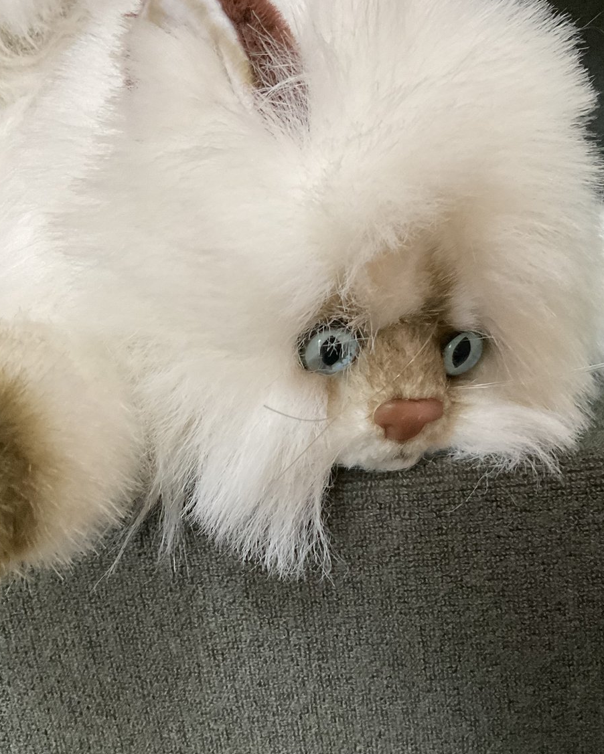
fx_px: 849
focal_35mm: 38
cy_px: 377
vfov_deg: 47.9
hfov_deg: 39.0
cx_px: 369
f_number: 1.8
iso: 200
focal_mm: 3
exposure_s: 1/60
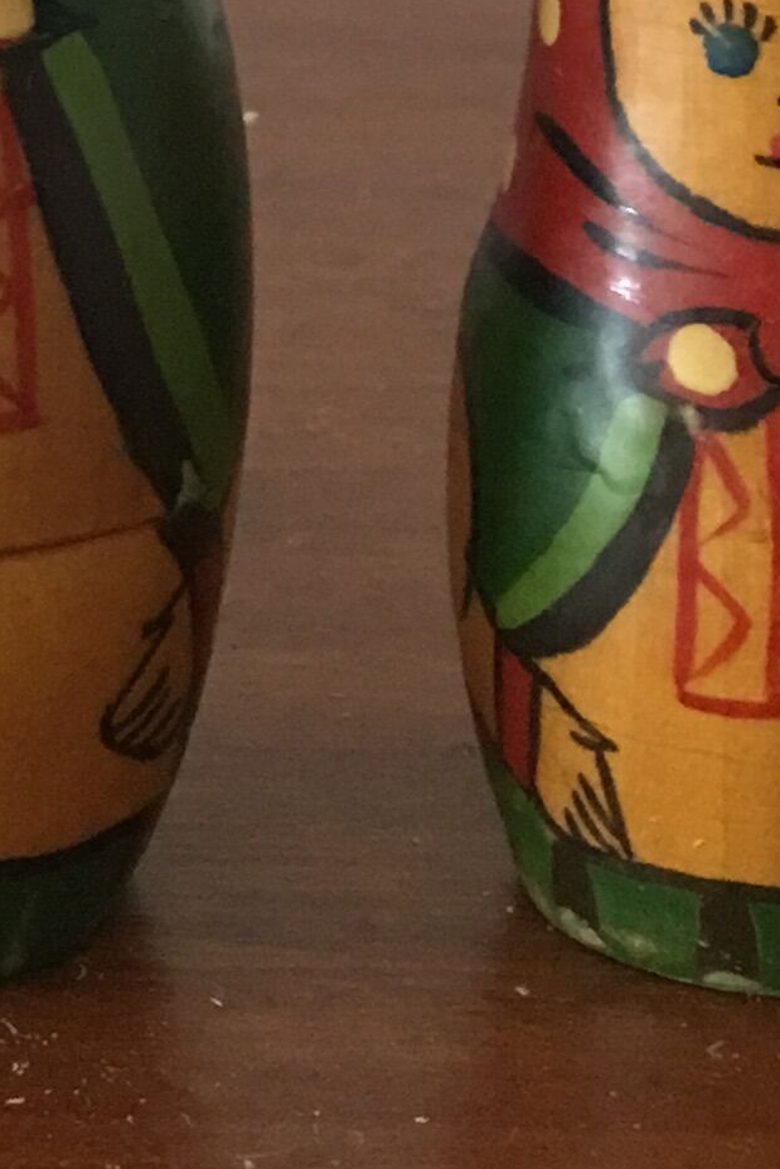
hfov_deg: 10.1
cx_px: -394
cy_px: -882
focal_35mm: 131
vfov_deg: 14.0
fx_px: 4256
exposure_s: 1/10
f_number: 2.2
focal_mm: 4.15
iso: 100
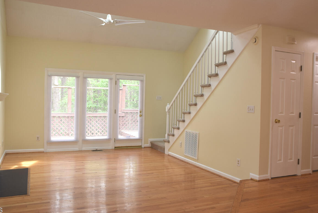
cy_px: 103
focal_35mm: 33
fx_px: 292
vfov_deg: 40.0
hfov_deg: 57.2
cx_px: 158
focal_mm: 20
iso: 400
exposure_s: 1/80
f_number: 4.5
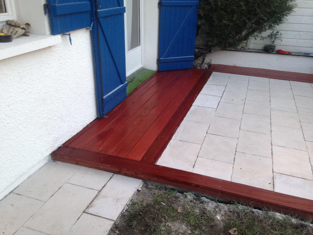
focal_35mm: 33
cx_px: 156
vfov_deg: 42.9
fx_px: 298
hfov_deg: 55.4
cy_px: 118
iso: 125
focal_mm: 4.12
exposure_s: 1/20
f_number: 2.4
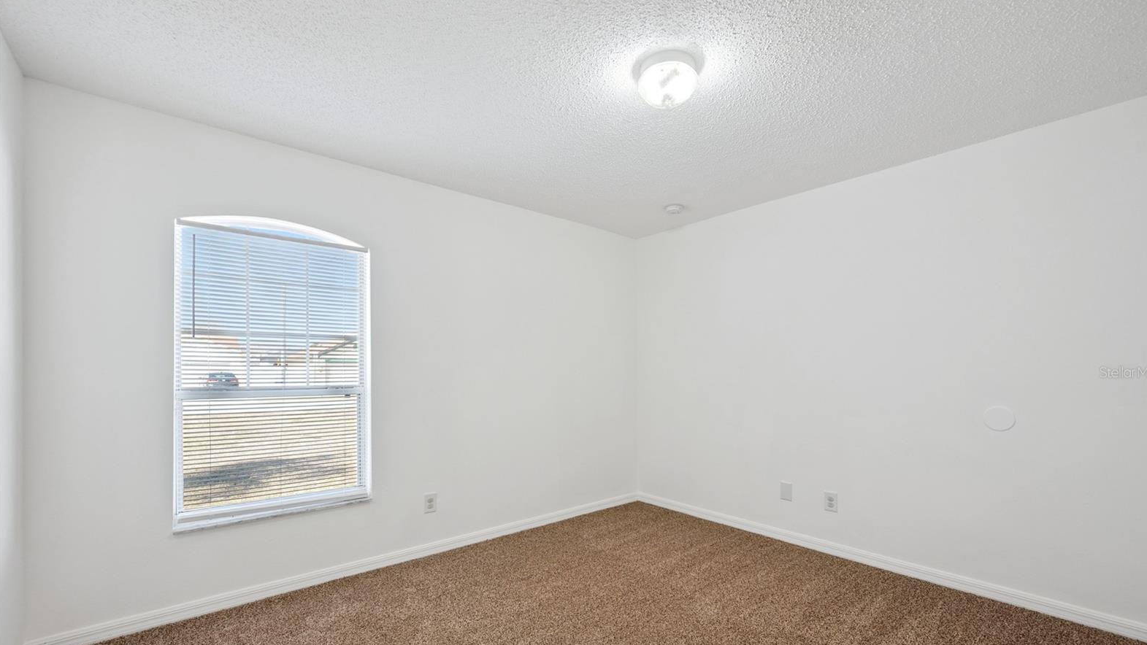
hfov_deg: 99.4
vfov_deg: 66.7
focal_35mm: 16
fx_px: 487
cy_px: 372
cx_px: 580
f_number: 9
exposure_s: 1/60
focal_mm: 15
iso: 200
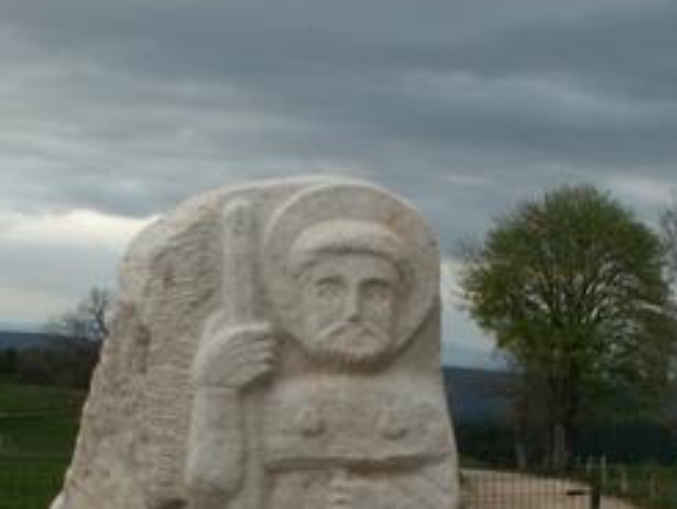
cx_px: 352
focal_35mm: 91
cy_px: 539
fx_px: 1781
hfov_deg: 21.5
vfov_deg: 15.9
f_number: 4
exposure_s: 1/30
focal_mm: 5.86
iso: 50
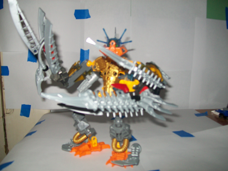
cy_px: 86
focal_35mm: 36
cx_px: 114
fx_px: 237
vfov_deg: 39.7
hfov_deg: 51.4
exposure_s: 1/125
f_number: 2.7
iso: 64
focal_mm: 6
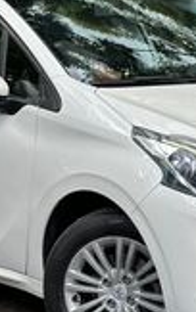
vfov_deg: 14.2
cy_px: 107
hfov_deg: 8.9
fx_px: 1255
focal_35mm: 147
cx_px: 123
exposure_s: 1/284
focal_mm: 6.86
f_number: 1.78
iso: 64
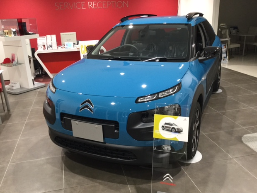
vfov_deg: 44.2
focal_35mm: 32
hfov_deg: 56.8
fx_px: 238
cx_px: 126
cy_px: 99
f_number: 2.4
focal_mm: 3.3
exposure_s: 1/30
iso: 100
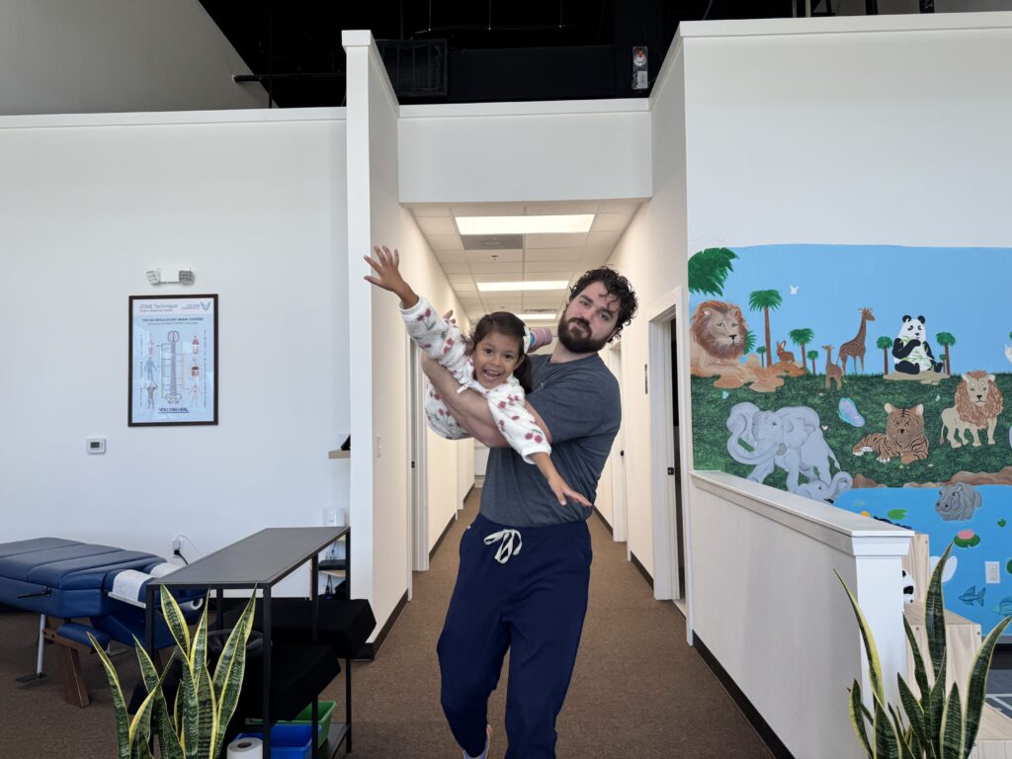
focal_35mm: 24
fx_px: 702
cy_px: 380
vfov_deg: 56.8
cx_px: 506
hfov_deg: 71.6
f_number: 1.78
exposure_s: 1/120
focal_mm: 6.76
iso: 64
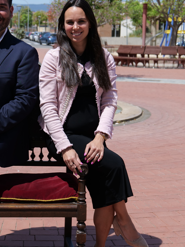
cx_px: 35
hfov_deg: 19.9
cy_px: 113
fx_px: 520
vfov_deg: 26.7
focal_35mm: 73
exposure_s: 1/640
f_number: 4.7
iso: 100
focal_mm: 39
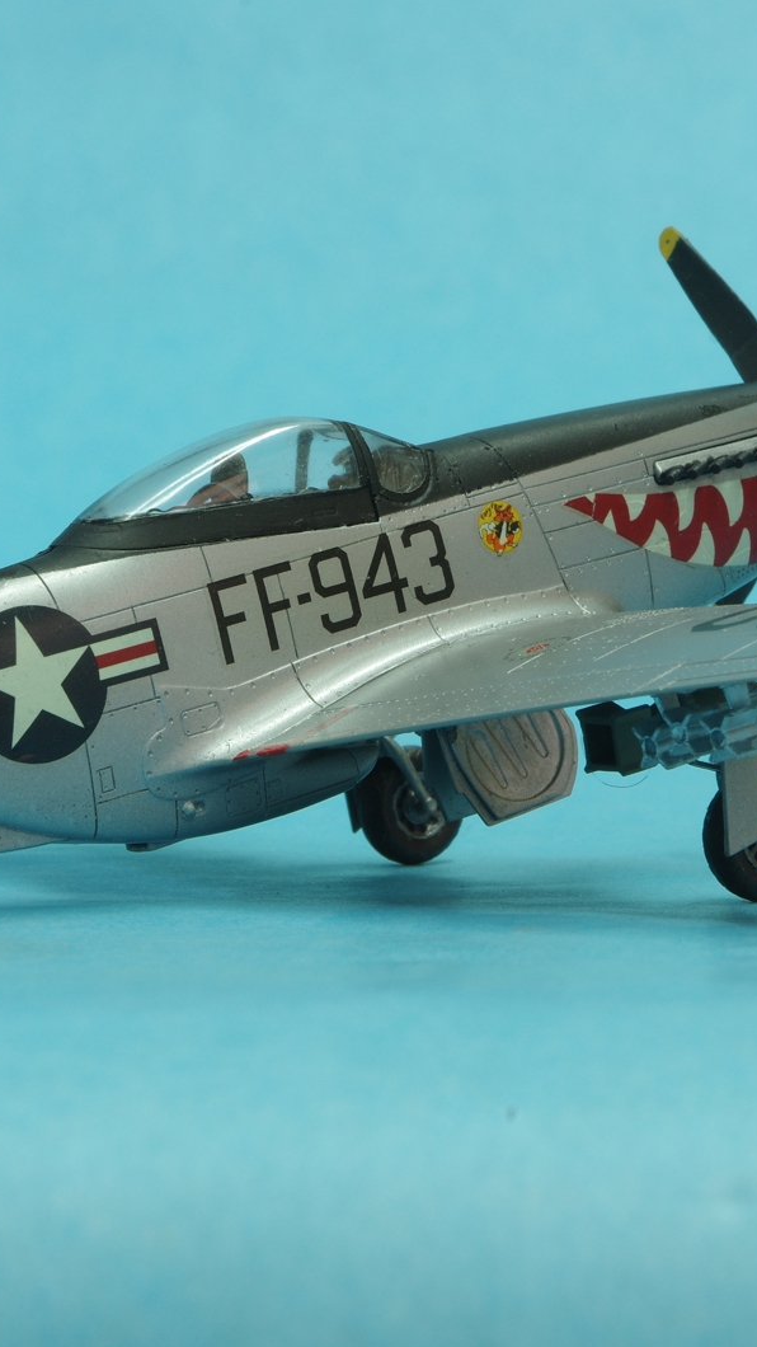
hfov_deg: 6.9
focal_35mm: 177
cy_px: 674
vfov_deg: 12.2
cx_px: 287
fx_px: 6318
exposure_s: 2.5
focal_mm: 75
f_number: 22
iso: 100
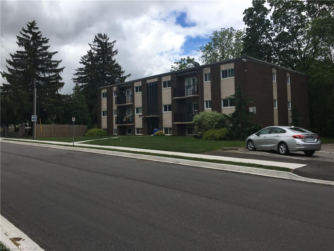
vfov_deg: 48.2
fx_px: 280
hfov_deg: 61.7
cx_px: 167
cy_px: 126
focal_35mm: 29
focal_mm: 4.15
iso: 25
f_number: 2.2
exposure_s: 1/1399
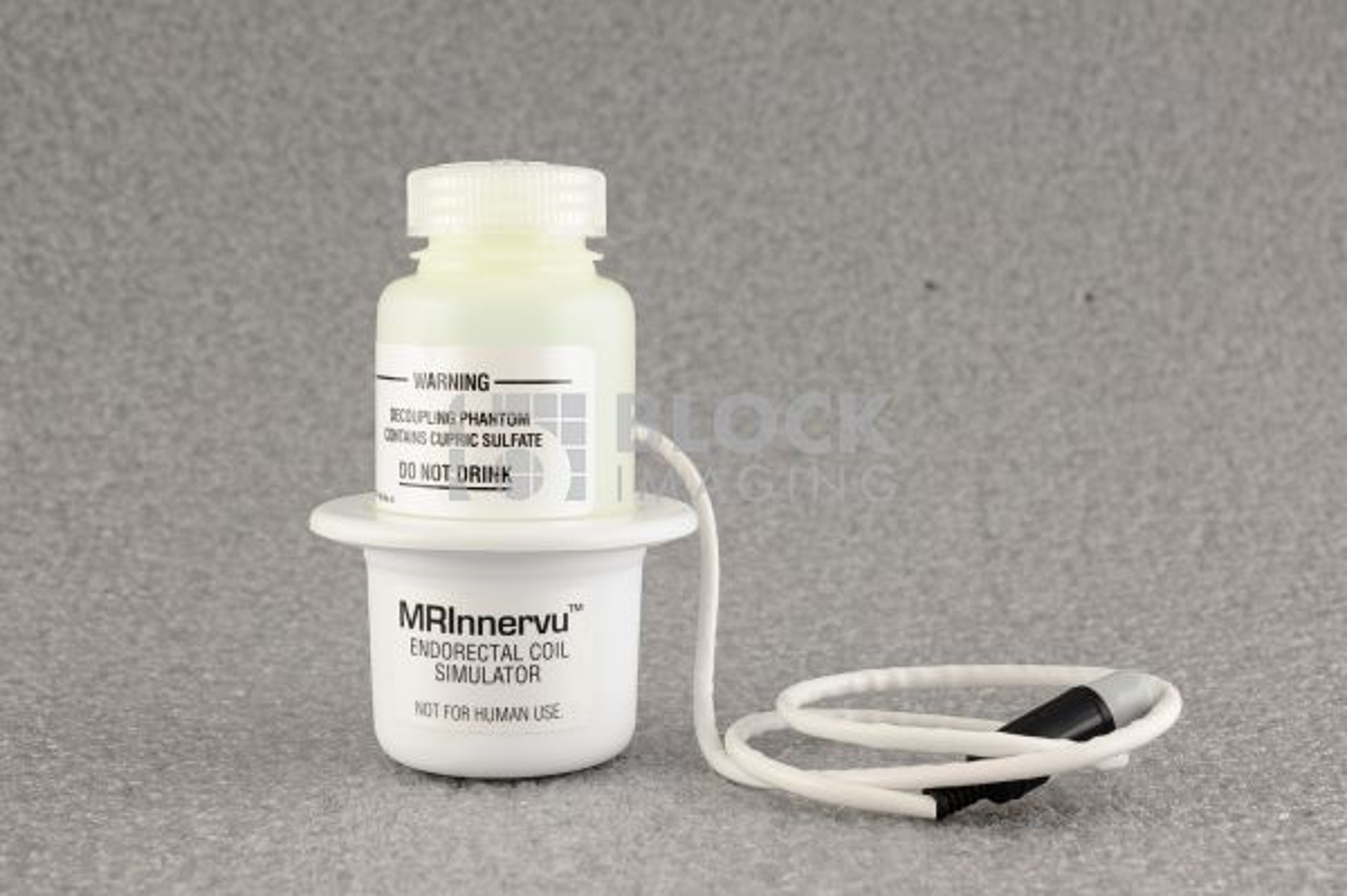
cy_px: 448
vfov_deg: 26.9
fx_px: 1869
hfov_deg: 39.6
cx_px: 674
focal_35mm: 50
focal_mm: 50
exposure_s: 1/125
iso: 1600
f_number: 11
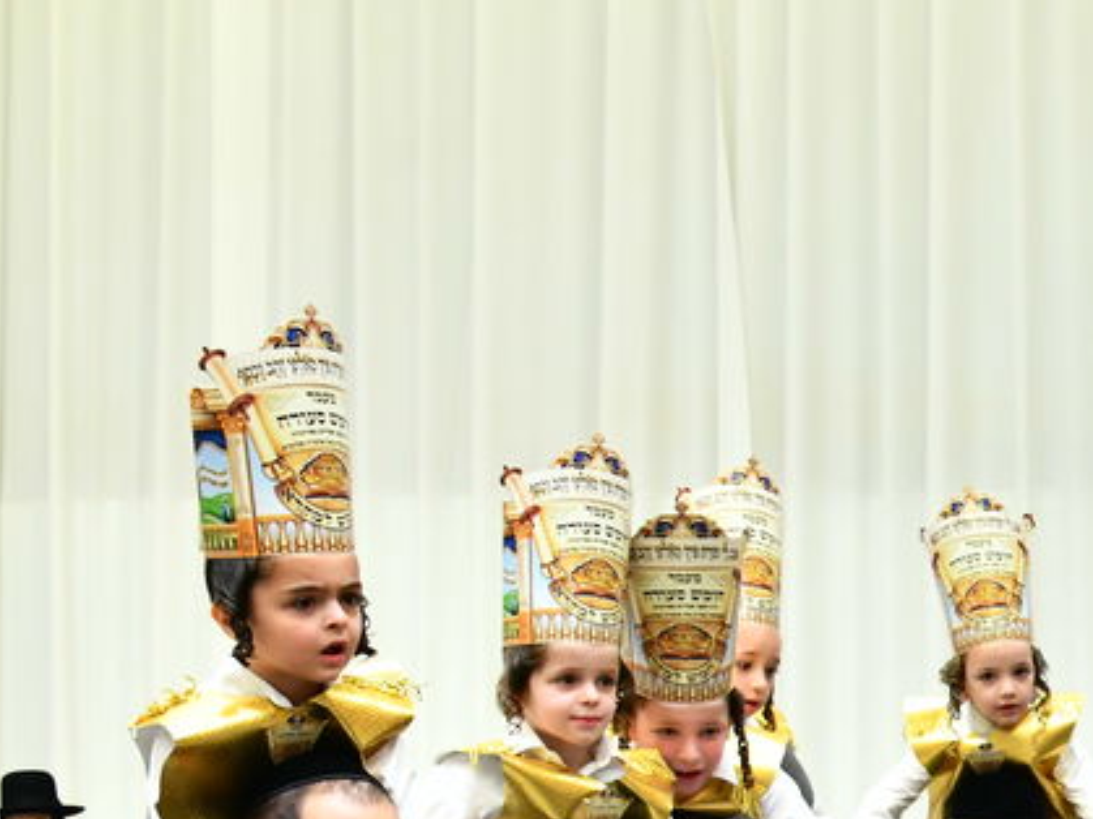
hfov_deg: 19.2
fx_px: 2841
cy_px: 938
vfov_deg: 15.9
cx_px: 1620
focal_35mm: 90
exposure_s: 1/200
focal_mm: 28
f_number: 5.6
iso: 1600
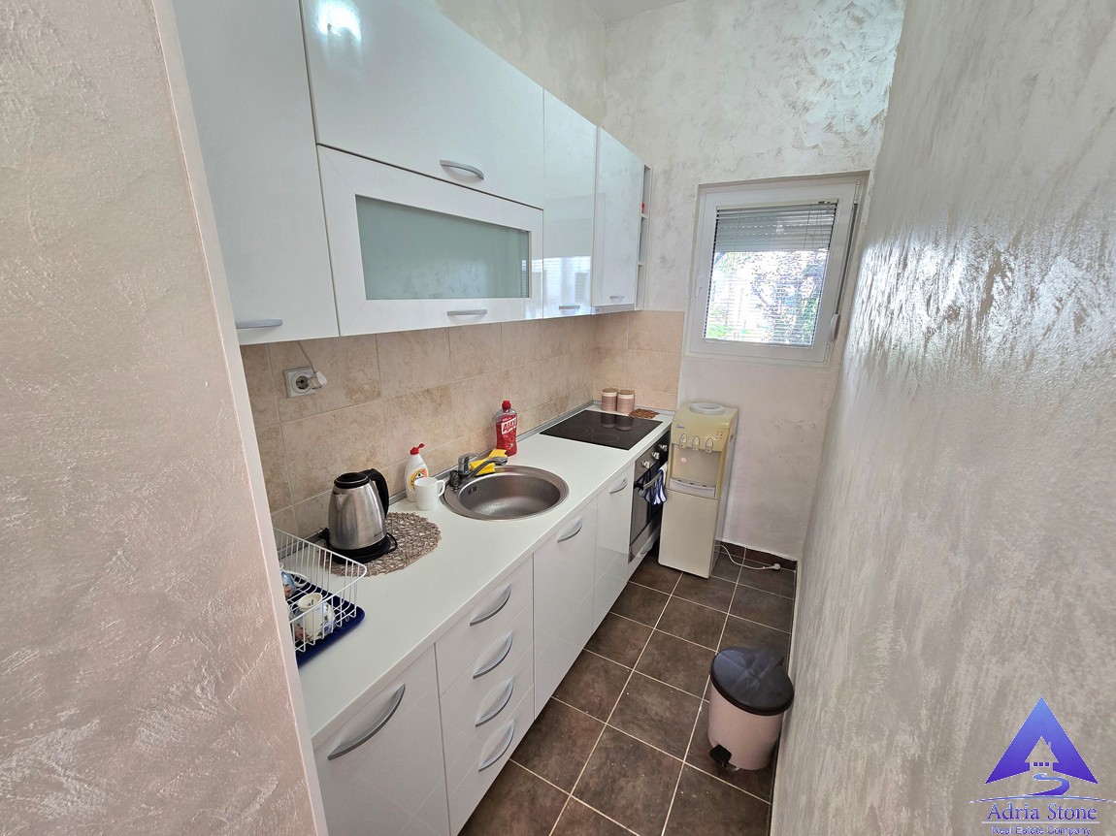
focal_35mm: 13
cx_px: 558
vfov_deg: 89.9
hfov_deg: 106.2
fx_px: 419
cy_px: 418
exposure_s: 1/50.3
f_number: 2.2
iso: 100
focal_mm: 2.2
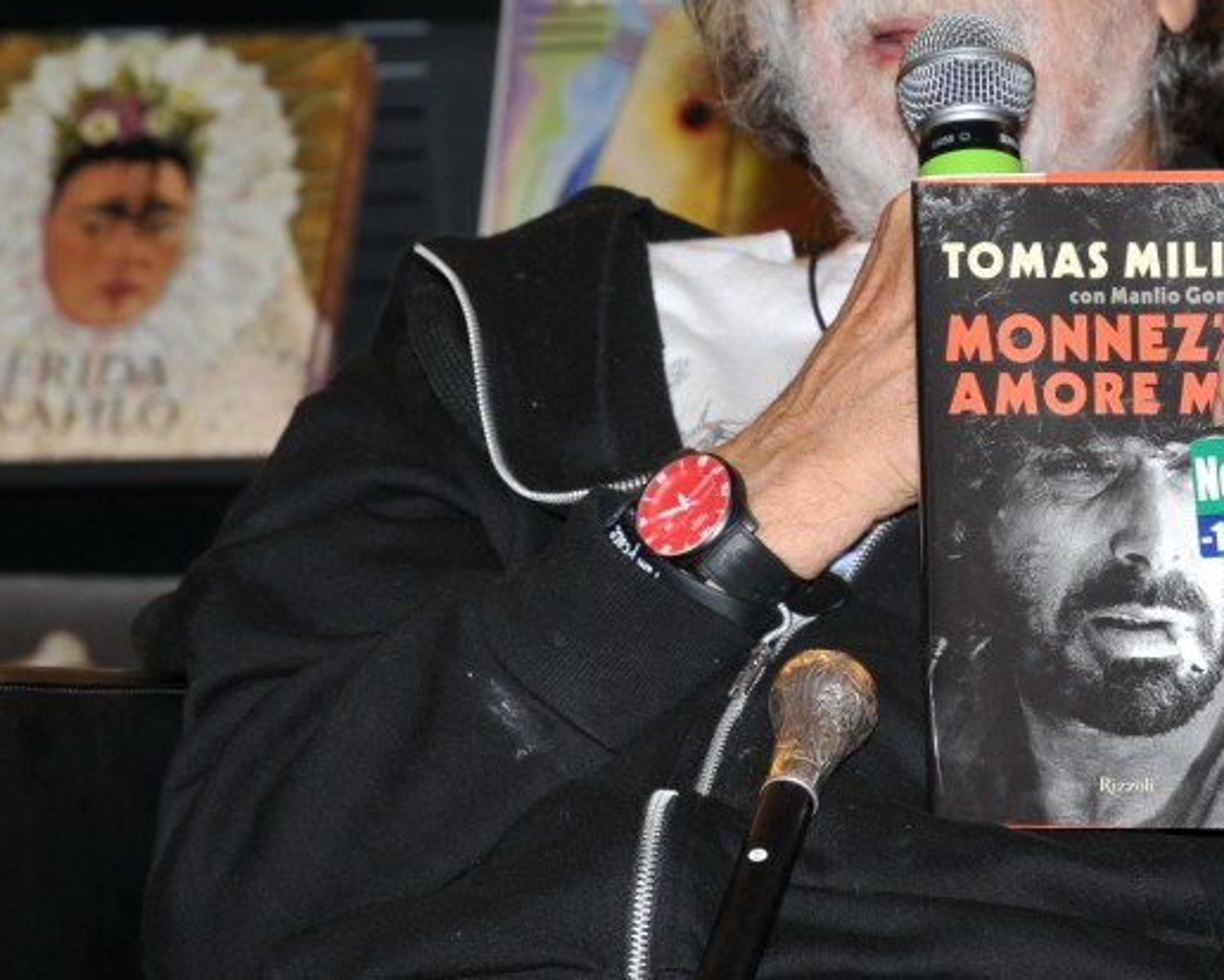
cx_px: 1044
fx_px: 8803
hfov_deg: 7.9
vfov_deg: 6.4
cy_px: 329
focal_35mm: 243
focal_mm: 85
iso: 200
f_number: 5.6
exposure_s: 1/60
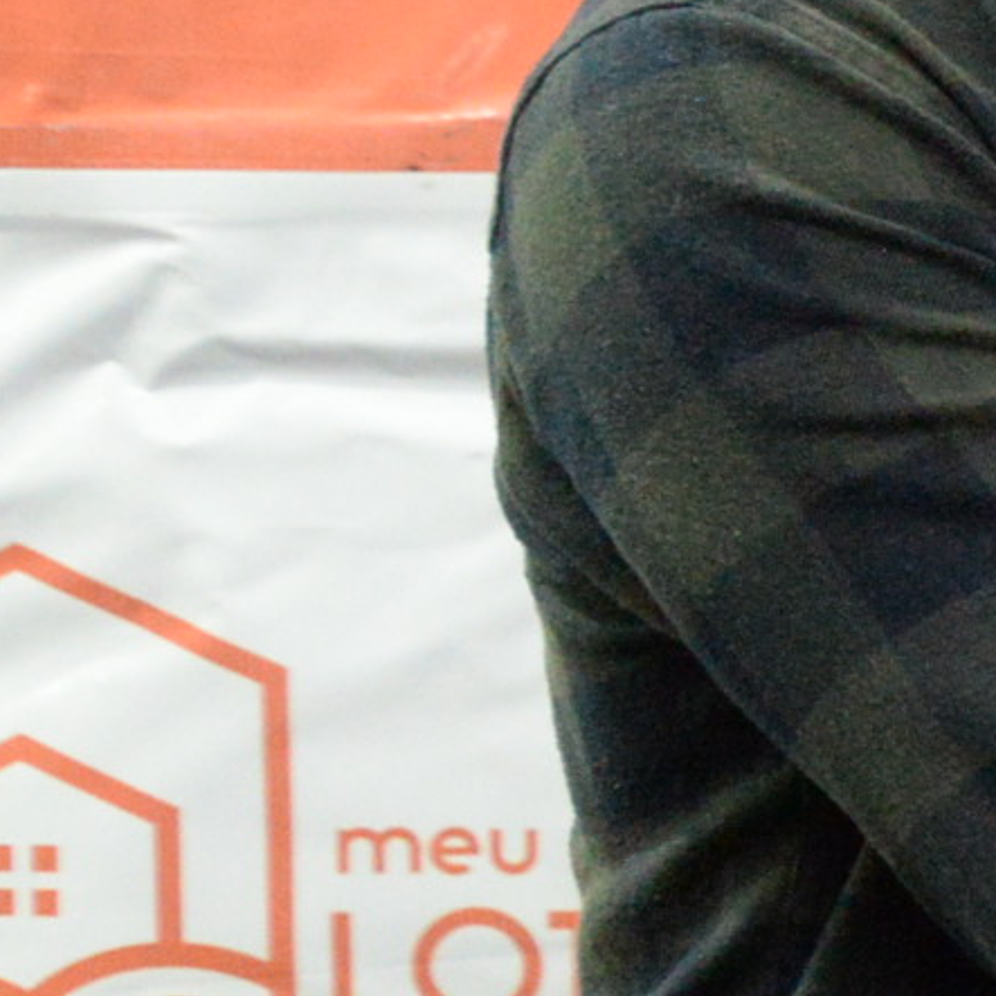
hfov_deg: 7.1
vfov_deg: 8.4
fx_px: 6771
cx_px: 3368
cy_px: 519
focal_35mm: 208
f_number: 5.6
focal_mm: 36
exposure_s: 1/80
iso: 6400
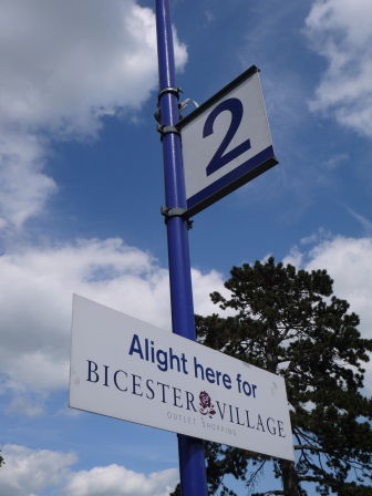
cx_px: 186
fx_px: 573
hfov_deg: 36.0
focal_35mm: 40
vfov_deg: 46.8
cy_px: 248
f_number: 10
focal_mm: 20
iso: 160
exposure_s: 1/500
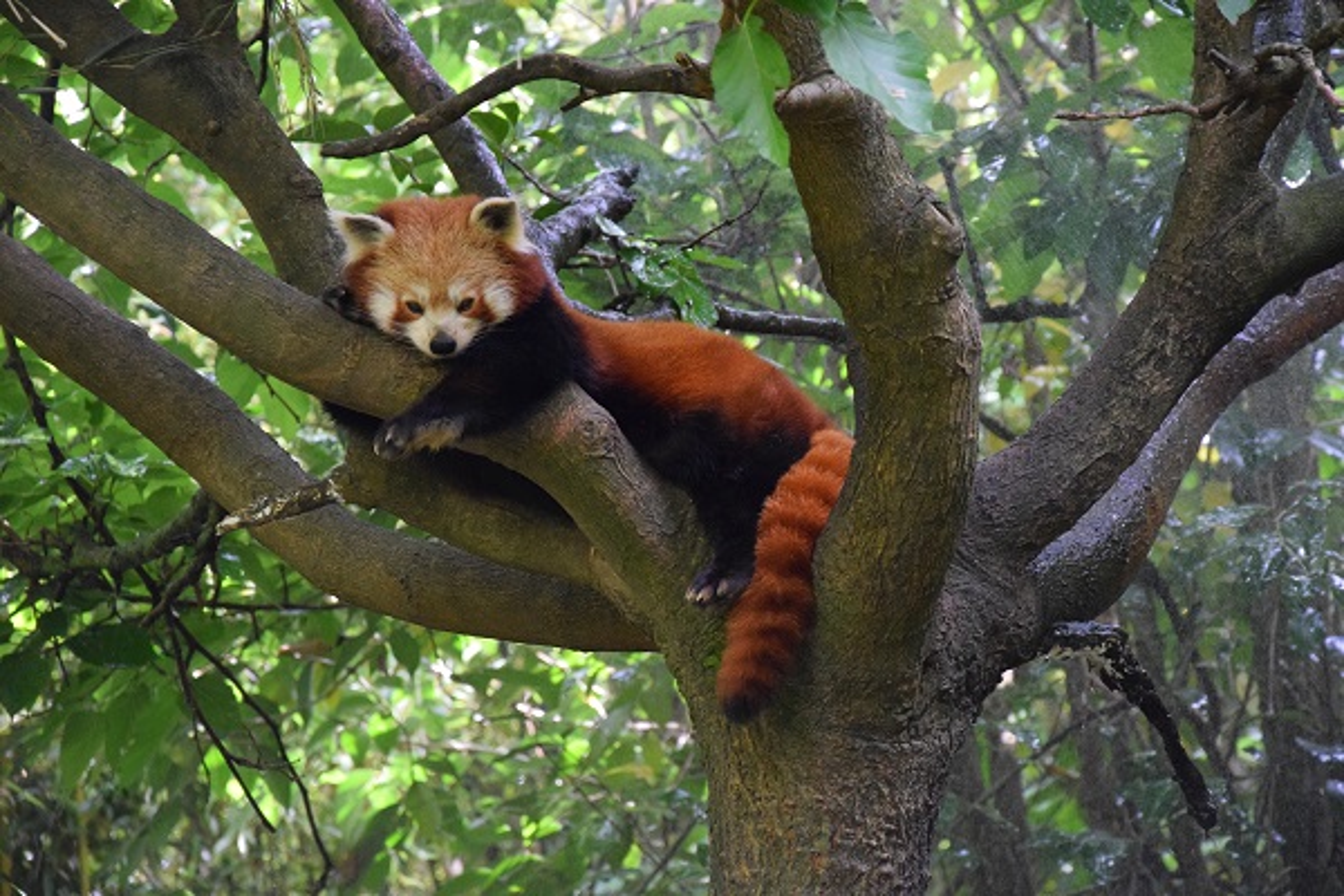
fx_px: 5880
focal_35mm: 158
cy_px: 448
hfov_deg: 13.0
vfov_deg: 8.7
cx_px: 672
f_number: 5.6
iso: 3200
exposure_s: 1/250
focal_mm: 105
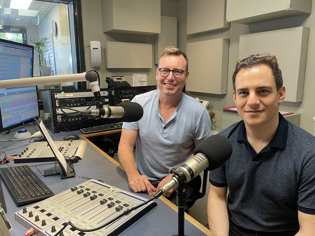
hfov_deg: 67.3
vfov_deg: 53.1
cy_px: 118
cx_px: 158
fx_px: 237
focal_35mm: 26
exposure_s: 1/50
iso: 125
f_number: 1.6
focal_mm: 4.2
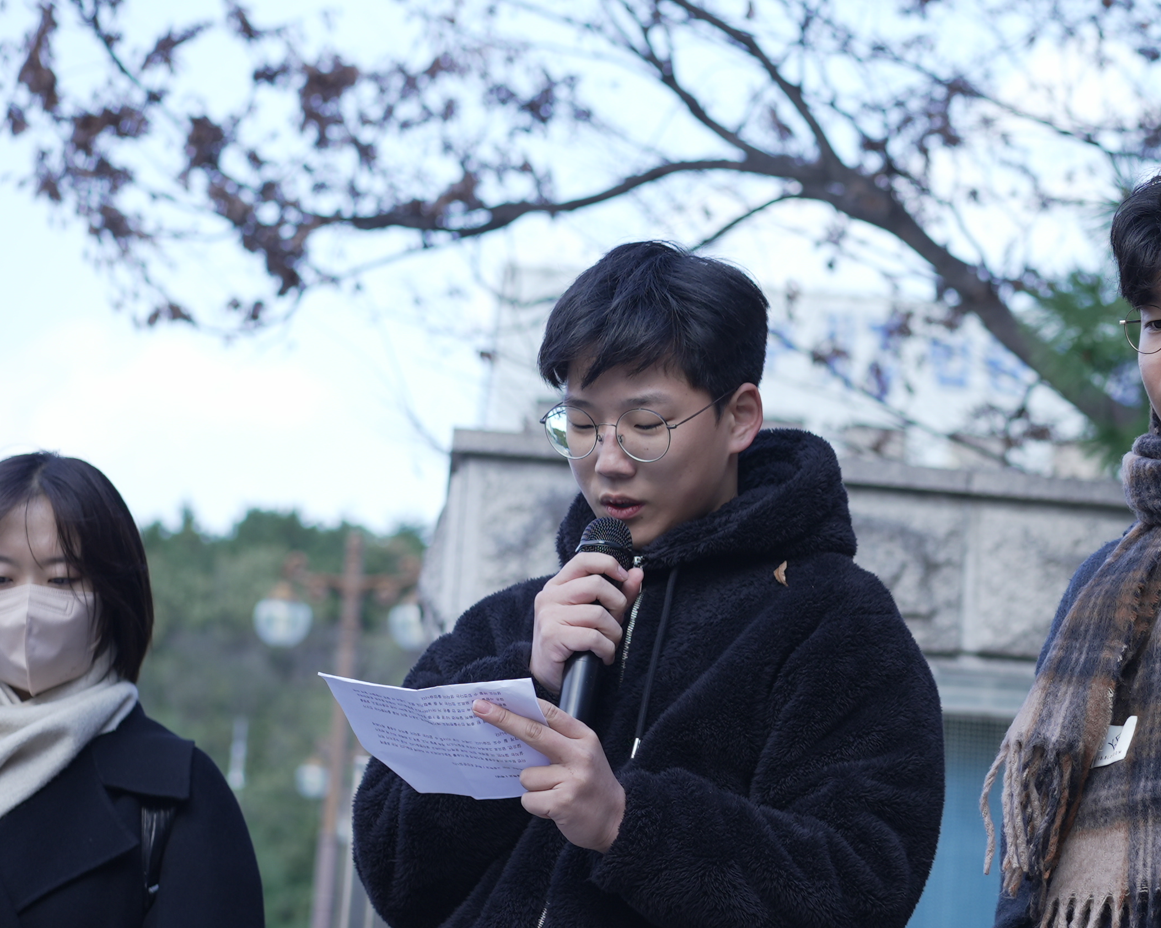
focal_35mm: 104
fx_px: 3573
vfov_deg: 14.8
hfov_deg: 18.0
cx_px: 1165
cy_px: 447
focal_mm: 55
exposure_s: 1/200
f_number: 3.5
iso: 100
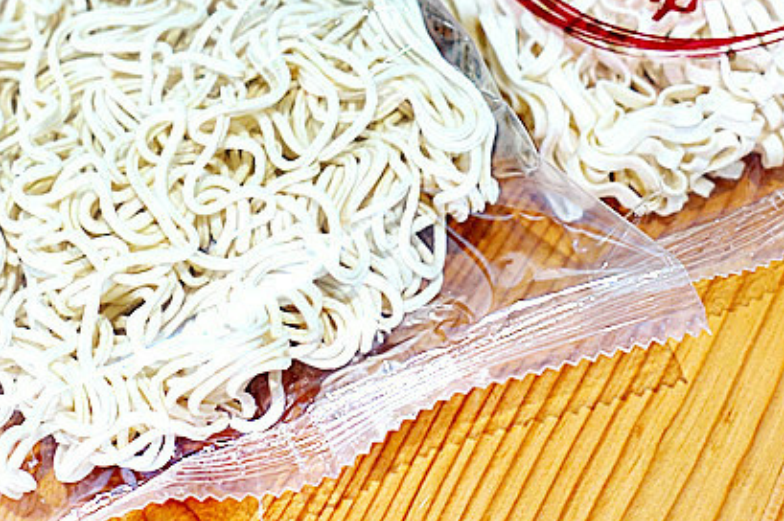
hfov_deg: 30.1
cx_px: 407
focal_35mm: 67
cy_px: 85
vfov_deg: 20.0
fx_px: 1458
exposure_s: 1/60
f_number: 2.8
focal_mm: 13.34
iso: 125
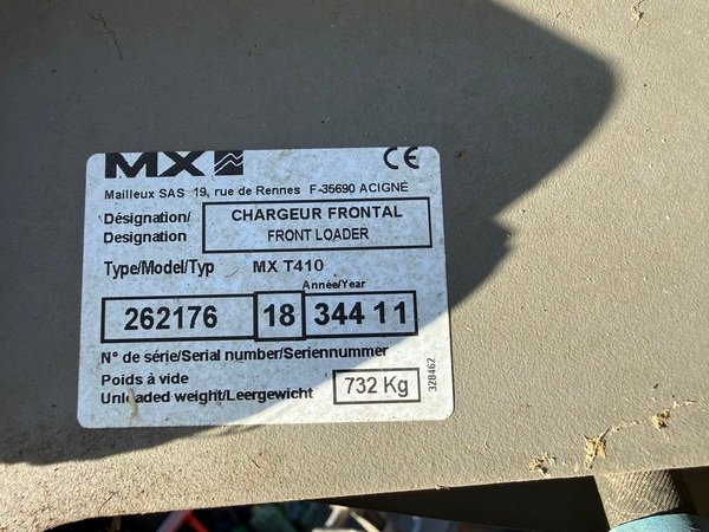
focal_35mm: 24
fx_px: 492
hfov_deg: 71.6
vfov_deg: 56.8
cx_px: 354
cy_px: 266
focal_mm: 2.22
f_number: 2.2
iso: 40
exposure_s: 1/715
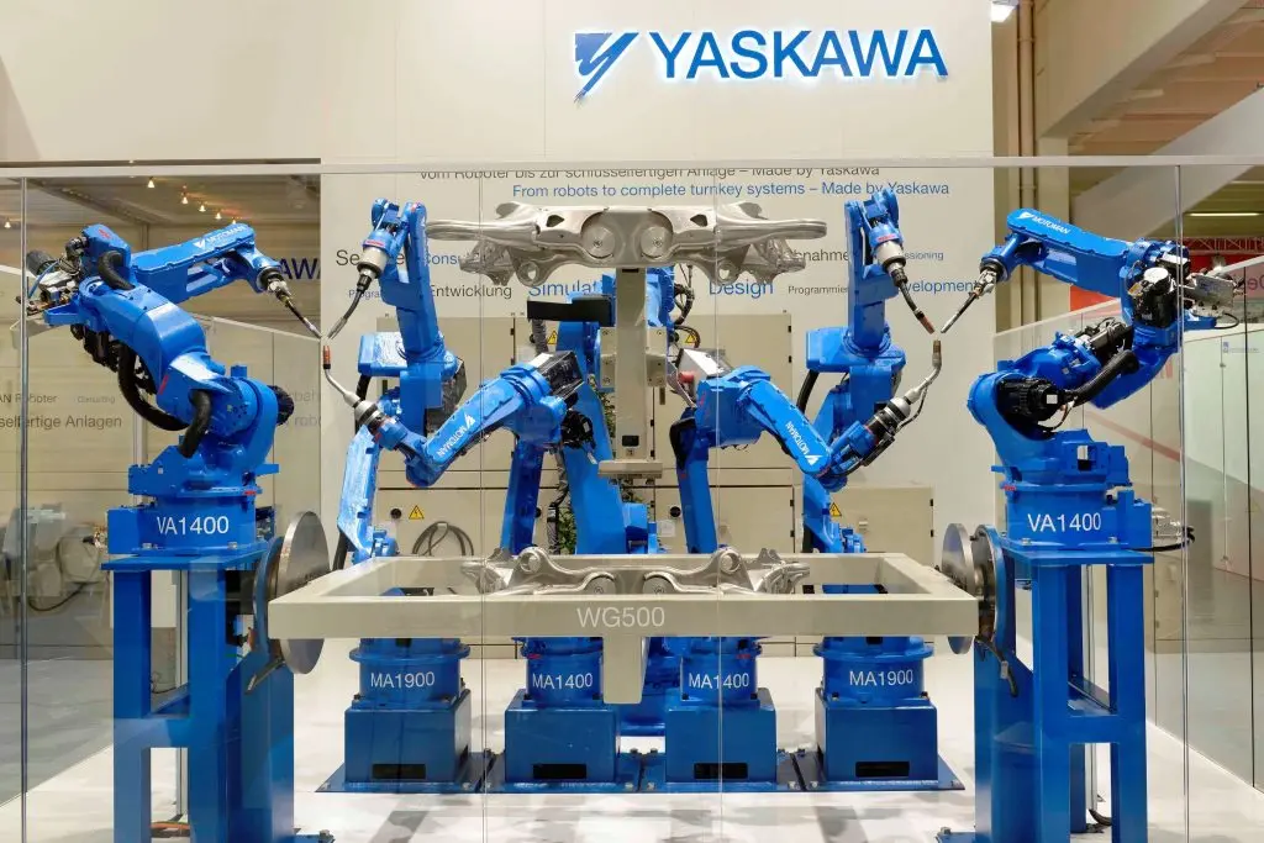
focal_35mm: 31
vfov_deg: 42.3
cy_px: 422
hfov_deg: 60.3
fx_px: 1089
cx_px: 632
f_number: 9
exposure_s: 1/6
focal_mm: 31
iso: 100
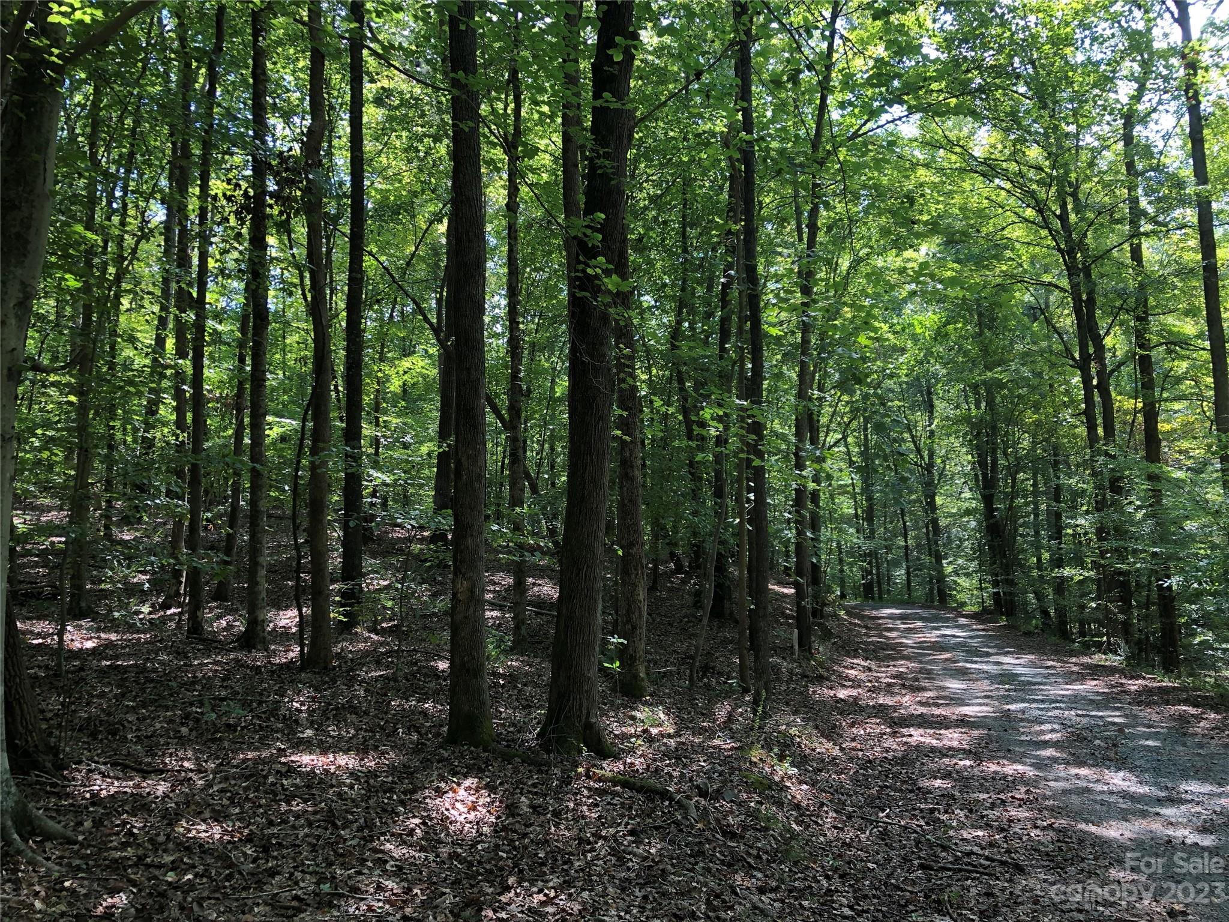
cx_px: 614
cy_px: 461
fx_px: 994
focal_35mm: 28
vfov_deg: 49.7
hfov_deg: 63.4
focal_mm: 4
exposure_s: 1/120
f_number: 1.8
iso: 40
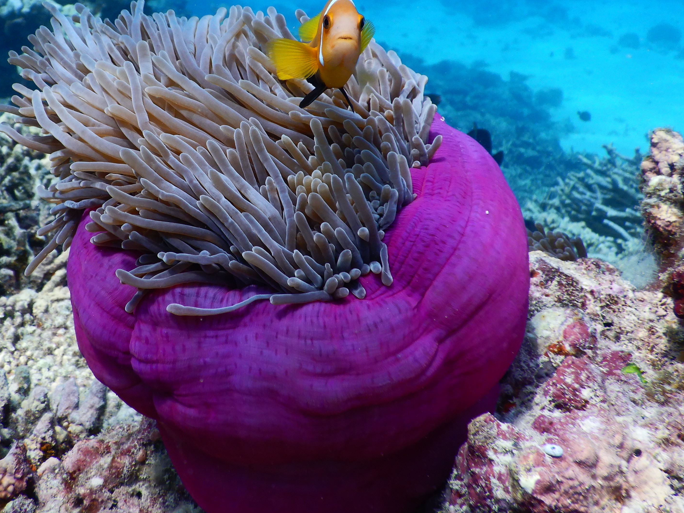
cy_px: 164
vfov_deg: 36.4
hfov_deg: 47.2
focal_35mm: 39
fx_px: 771
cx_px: 237
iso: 125
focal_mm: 4.3
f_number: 2.8
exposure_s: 1/800
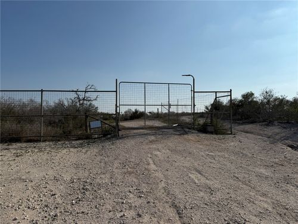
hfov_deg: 71.6
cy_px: 112
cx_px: 149
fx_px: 207
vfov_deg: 56.8
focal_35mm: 24
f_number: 1.78
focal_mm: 6.76
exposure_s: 1/11905
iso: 80
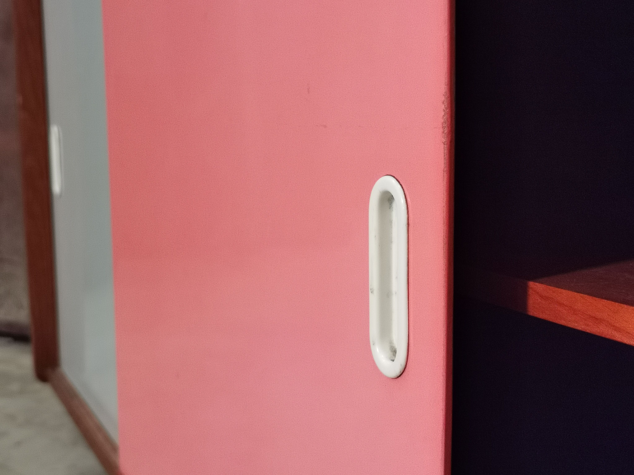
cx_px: 317
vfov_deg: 30.9
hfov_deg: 40.4
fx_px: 861
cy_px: 238
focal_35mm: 47
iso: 320
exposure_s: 1/50
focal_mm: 6.71
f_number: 1.9
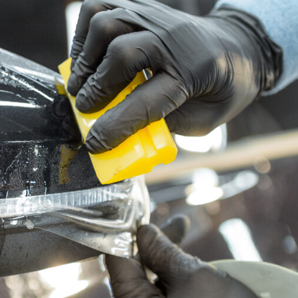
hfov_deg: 14.4
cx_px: 98
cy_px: 150
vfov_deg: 14.4
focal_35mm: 121
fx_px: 1179
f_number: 2.2
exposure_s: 1/160
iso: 640
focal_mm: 35
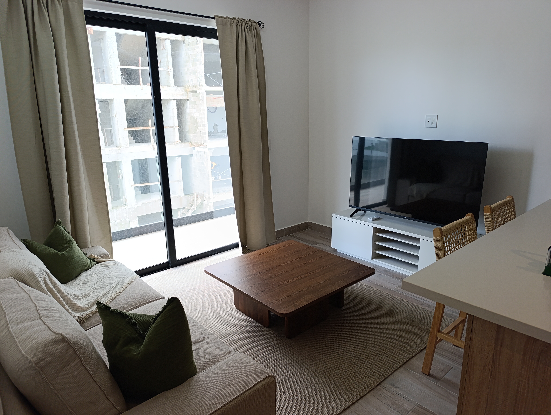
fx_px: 367
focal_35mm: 23
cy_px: 208
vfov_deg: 59.0
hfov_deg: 73.8
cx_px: 276
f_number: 1.6
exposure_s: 1/100
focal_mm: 6.14
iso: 160
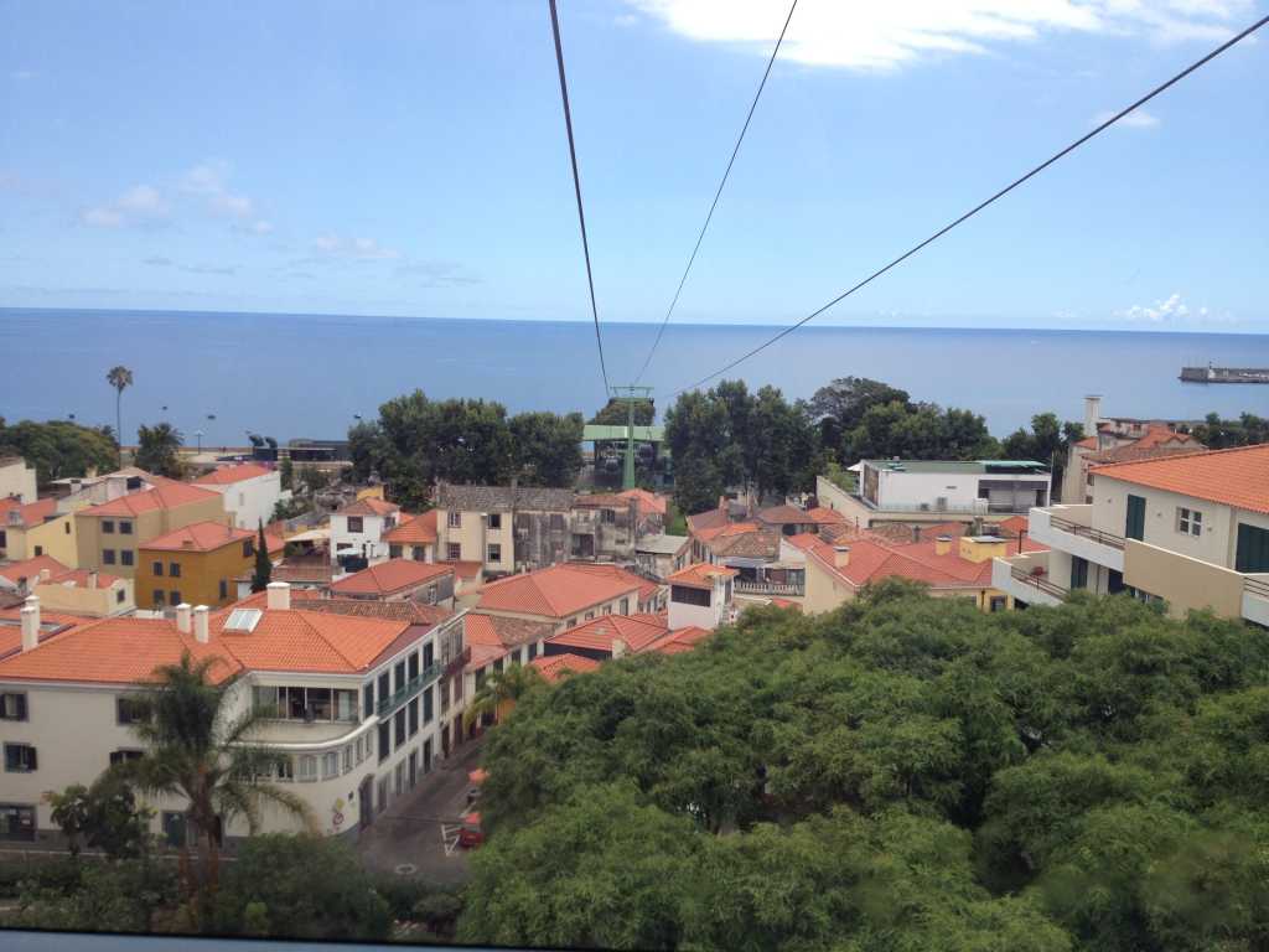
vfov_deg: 40.7
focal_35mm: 35
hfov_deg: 52.6
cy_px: 476
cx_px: 634
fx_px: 1283
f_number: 2.4
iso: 64
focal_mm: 4.28
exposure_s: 1/581
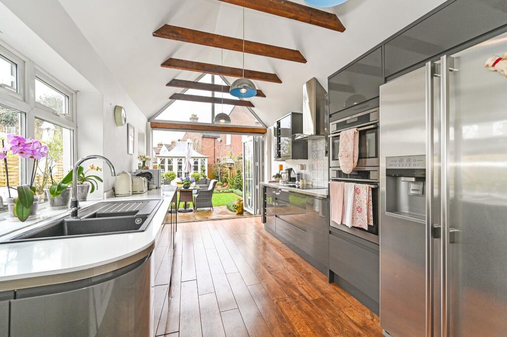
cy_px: 168
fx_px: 204
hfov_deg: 102.3
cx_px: 254
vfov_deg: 79.2
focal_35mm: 14
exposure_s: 1/160
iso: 400
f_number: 8
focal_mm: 14.5
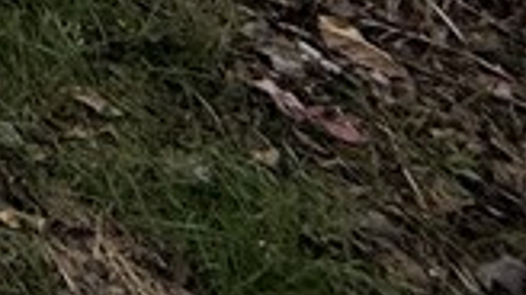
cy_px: -879
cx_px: -1062
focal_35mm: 95
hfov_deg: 11.4
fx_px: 1324
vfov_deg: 8.0
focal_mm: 2.22
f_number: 2.2
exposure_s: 1/2611
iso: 50
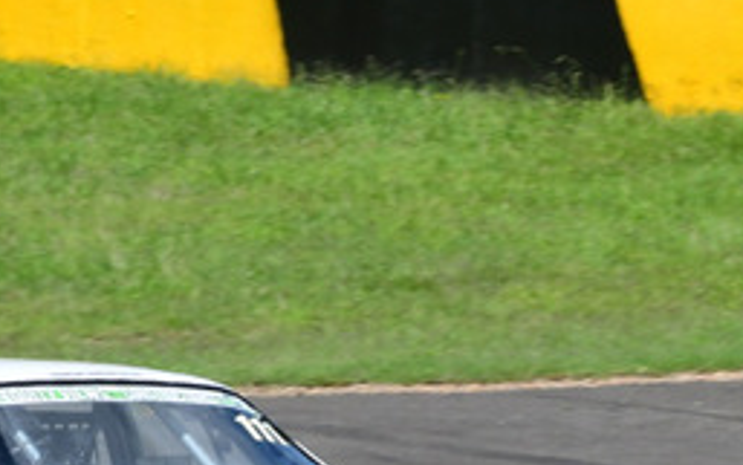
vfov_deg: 1.0
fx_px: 26017
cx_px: 1133
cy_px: 410
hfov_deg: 1.6
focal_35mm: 1284
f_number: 13
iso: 400
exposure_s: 1/500
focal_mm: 270
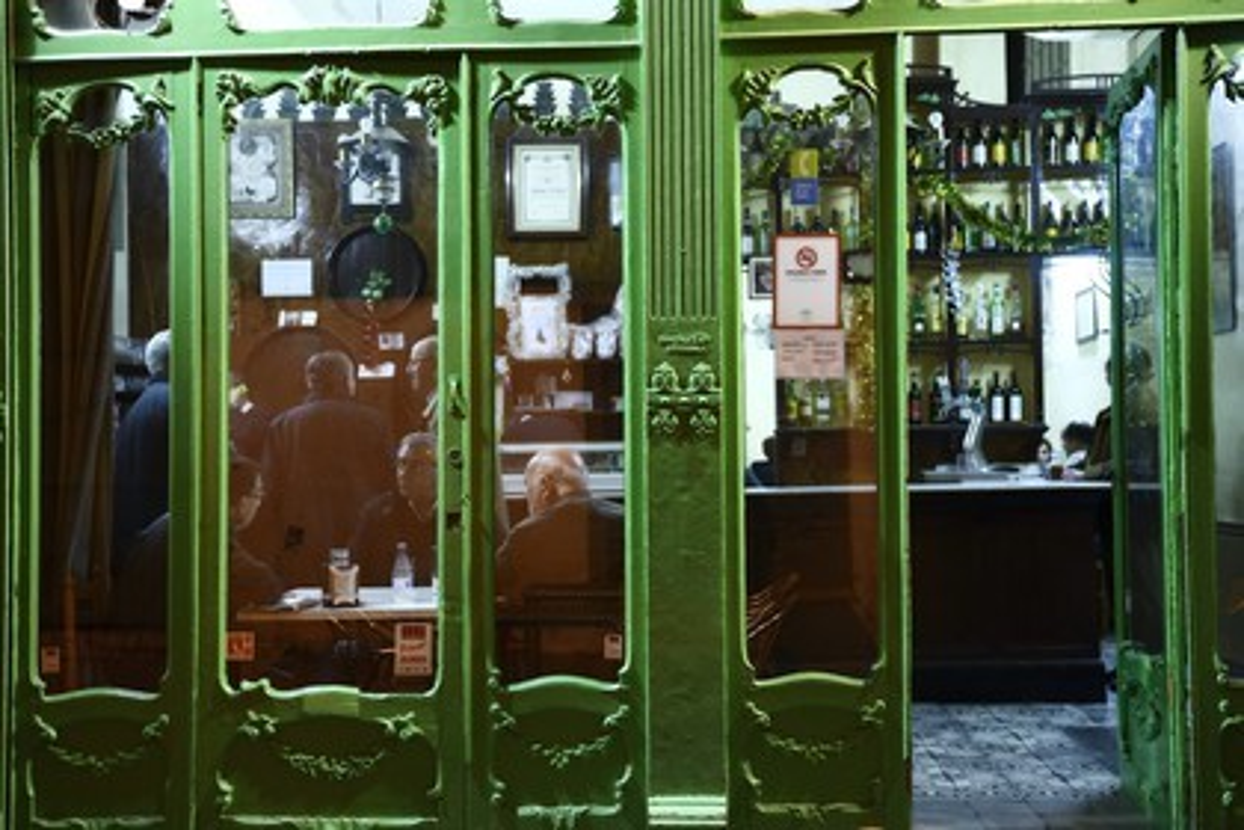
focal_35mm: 48
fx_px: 1659
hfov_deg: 41.1
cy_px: 415
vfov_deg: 28.1
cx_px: 622
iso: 1600
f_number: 2.8
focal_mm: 48
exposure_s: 1/50
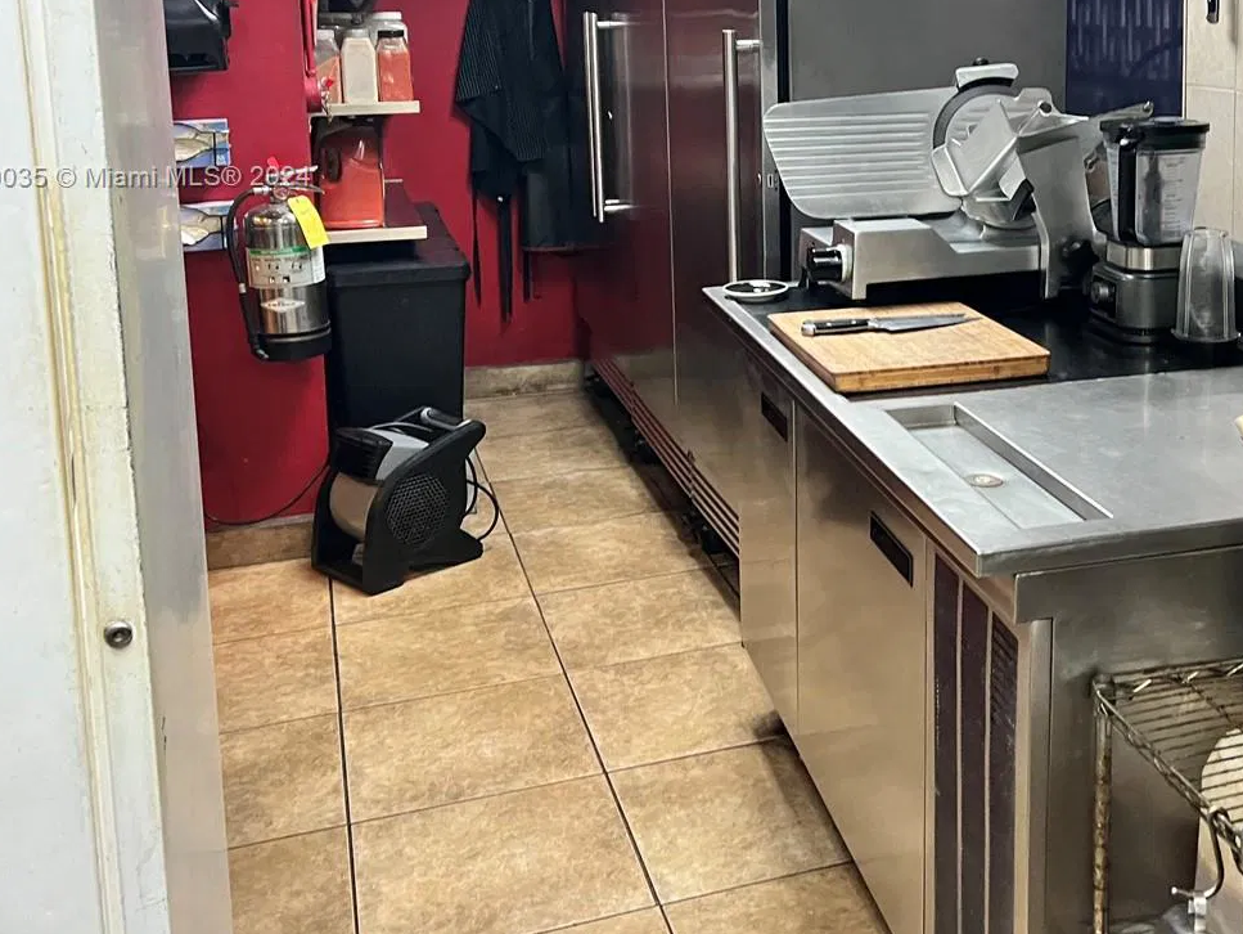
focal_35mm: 43
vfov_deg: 32.6
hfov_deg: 42.5
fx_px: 1545
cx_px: 928
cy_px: 179
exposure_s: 1/60
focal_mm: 5.7
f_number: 1.5
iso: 250
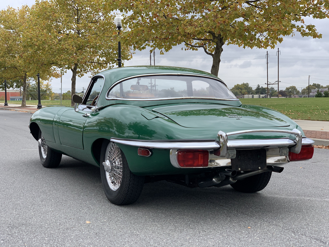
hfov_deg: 36.8
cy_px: 124
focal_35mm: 52
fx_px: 494
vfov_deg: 28.0
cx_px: 164
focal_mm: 6
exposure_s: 1/234
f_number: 2.4
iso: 16
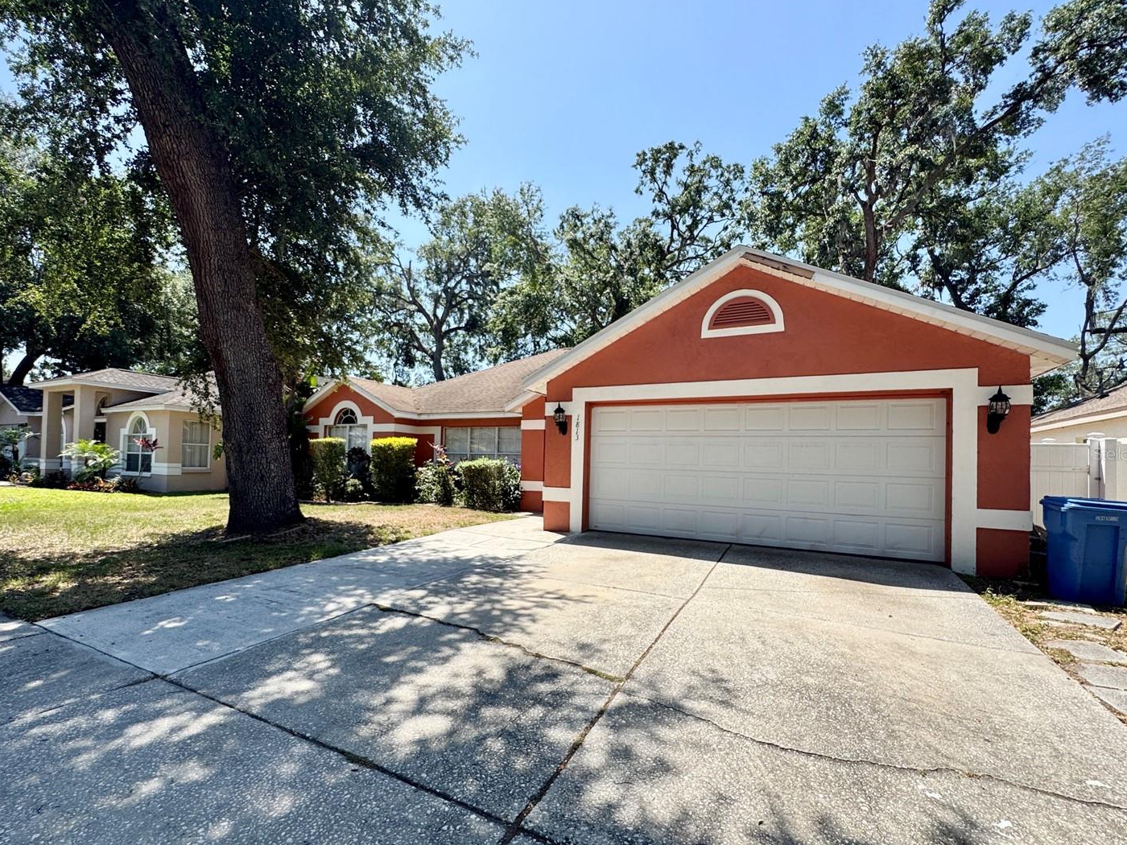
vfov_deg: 78.0
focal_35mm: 16
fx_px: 521
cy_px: 453
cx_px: 525
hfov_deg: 94.4
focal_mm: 2.22
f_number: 2.2
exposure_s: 1/1256
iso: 40
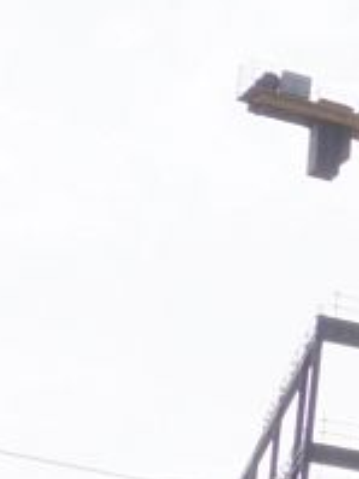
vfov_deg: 11.2
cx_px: 1214
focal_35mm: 175
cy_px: 431
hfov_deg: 7.2
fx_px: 2422
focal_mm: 6.1
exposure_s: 1/800
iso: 100
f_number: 5
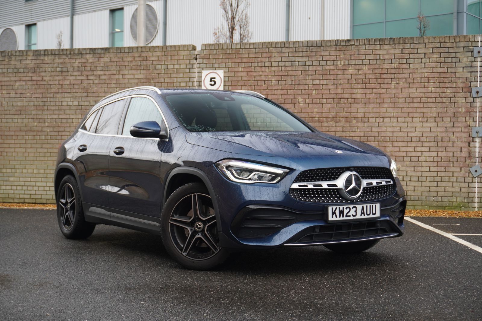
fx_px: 702
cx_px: 241
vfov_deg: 25.7
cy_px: 160
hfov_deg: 37.9
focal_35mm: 52
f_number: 5.6
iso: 320
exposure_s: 1/160
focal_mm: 35
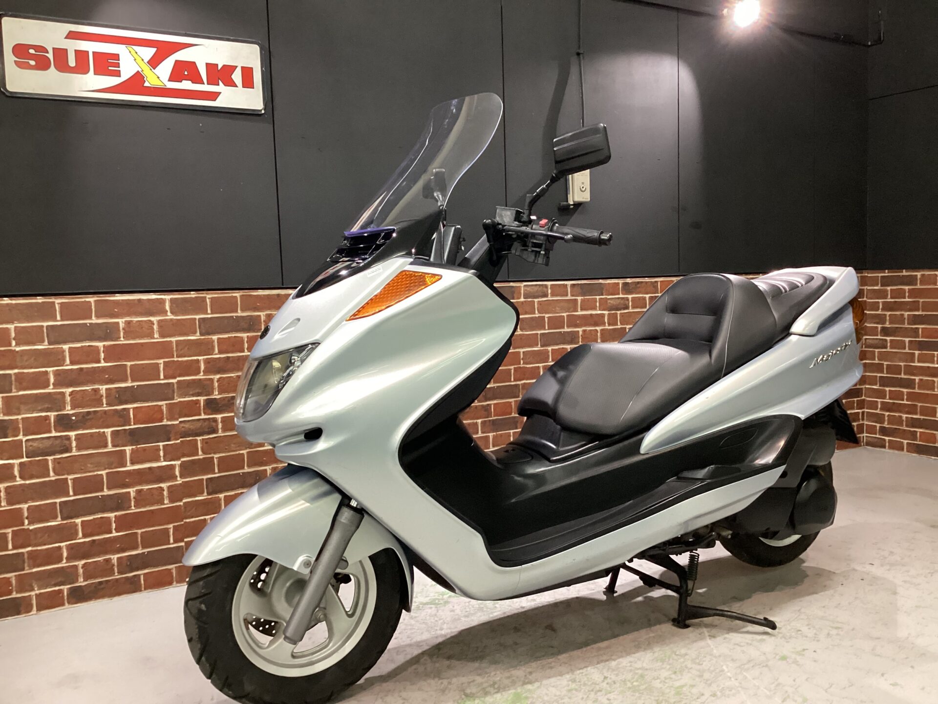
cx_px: 469
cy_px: 352
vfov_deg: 45.4
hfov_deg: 58.4
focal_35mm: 31
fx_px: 840
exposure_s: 1/60
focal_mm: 3.3
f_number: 2.4
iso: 400
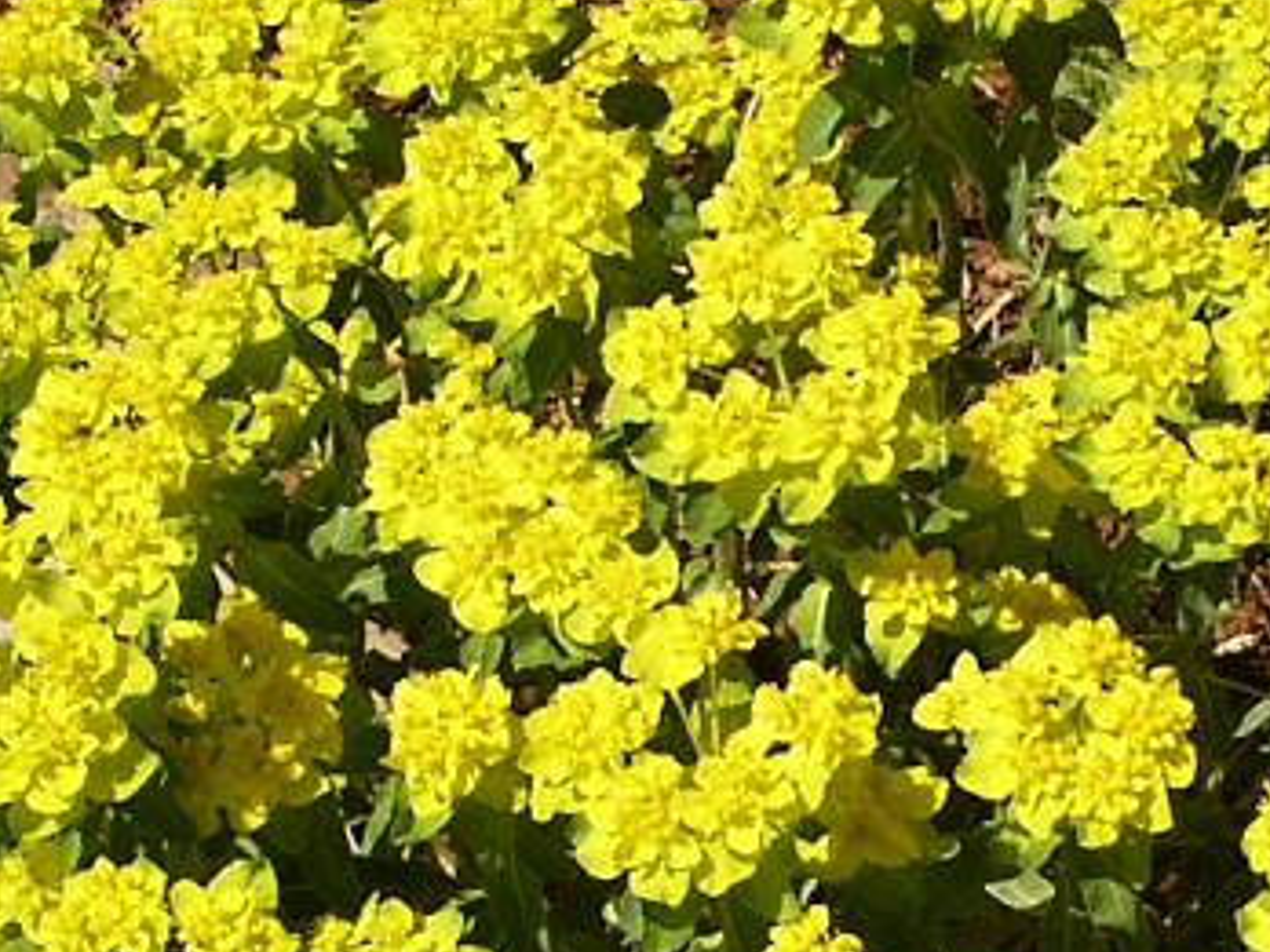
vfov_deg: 17.1
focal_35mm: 85
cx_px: 869
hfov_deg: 22.9
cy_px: 868
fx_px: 3119
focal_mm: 7.76
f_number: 6.7
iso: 64
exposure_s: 1/250
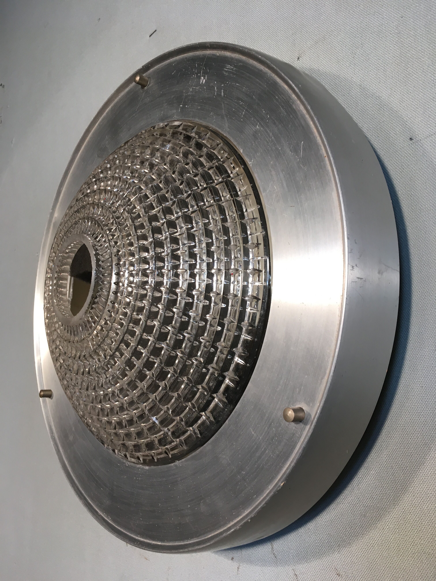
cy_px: 290
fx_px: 487
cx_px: 218
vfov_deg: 61.7
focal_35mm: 29
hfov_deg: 48.2
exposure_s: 1/33
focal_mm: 4.15
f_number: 2.2
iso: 25
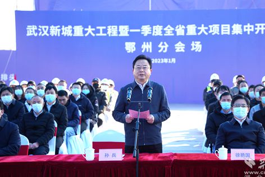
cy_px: 82
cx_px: 145
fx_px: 677
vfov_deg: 14.8
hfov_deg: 22.1
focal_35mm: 92
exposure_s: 1/250
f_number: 4.5
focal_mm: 79
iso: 100
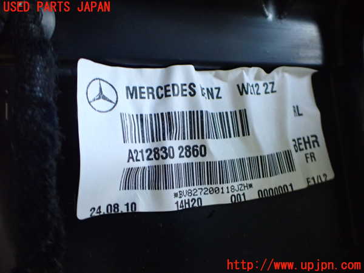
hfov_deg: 60.0
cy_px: 136
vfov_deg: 46.8
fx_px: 315
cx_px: 182
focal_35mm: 30
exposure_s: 1/40
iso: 800
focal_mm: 5.4
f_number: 2.3
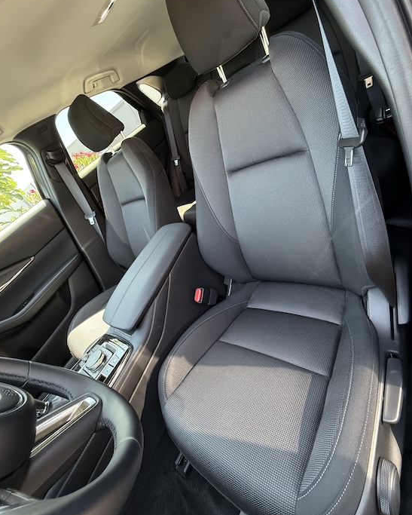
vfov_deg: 92.4
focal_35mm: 16
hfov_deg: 80.4
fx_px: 244
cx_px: 207
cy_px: 219
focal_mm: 2.22
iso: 400
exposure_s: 1/83
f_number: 2.2
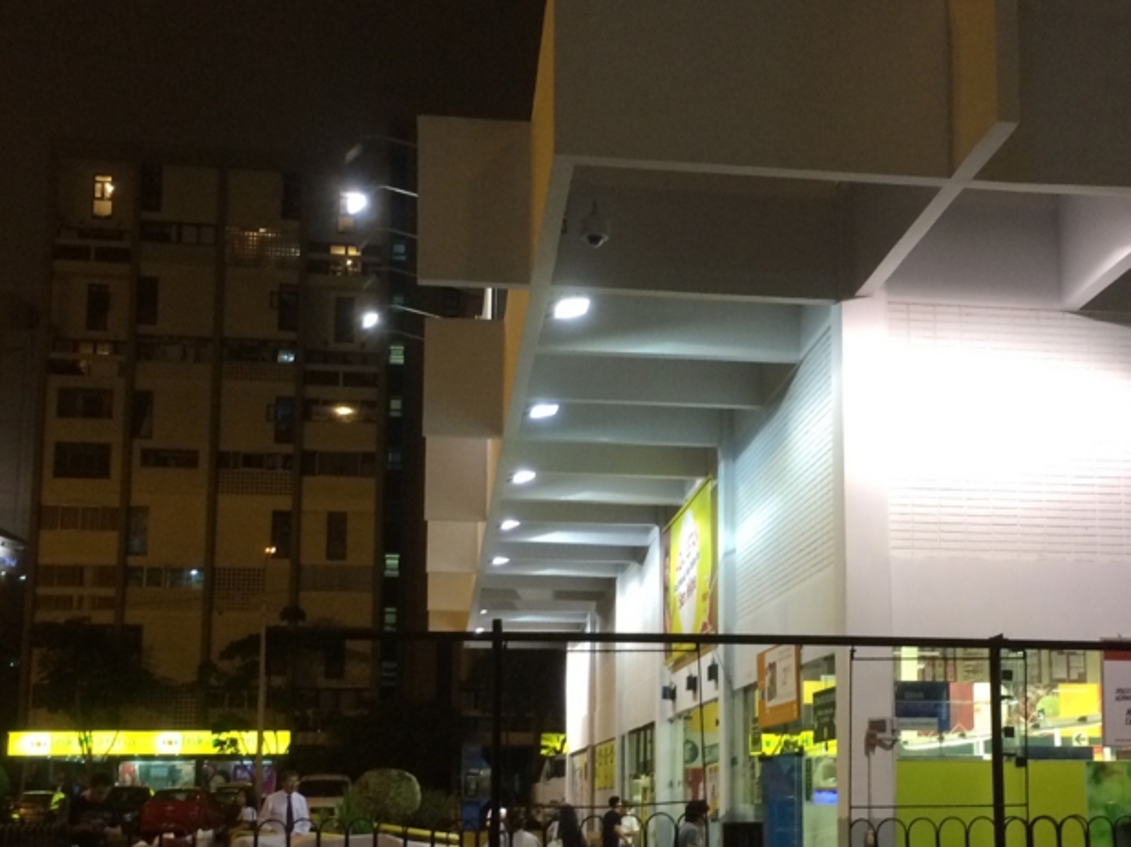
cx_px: 700
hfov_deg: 39.4
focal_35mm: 48
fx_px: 1568
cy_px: 582
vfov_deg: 30.0
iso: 200
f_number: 2.2
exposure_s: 1/30
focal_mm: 4.15
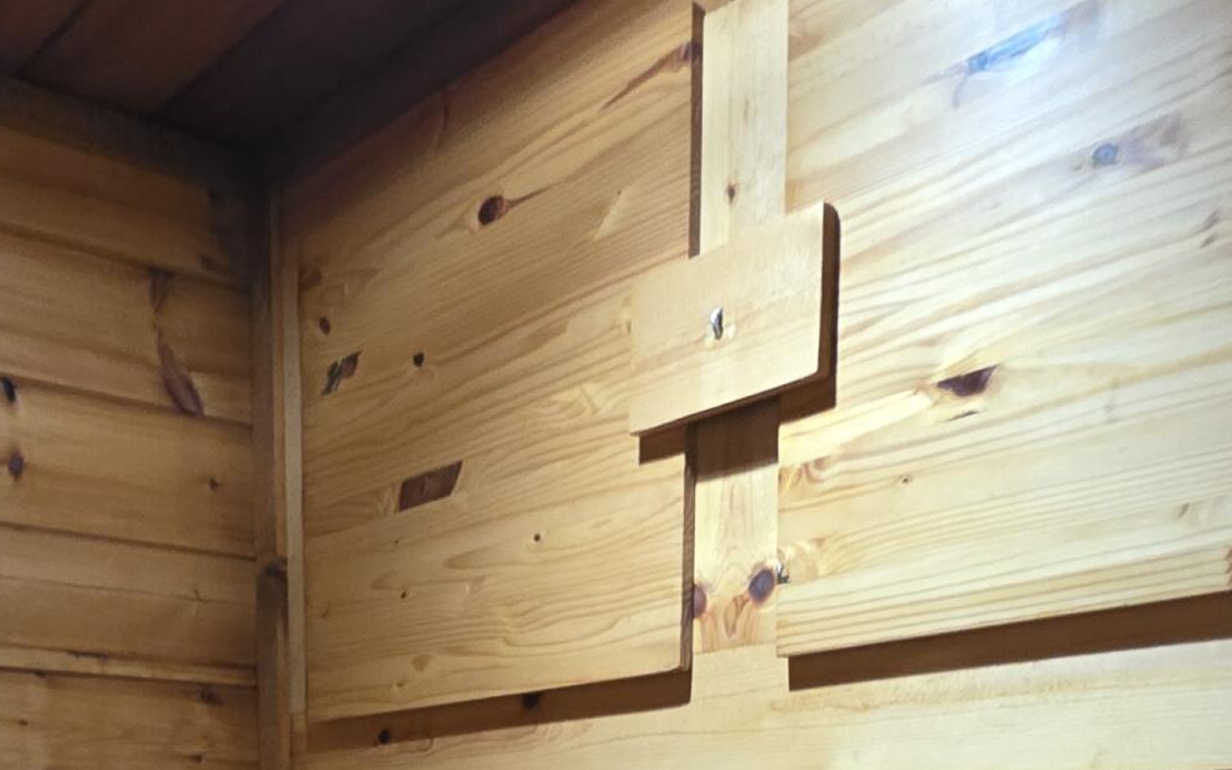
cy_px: 1064
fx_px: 1410
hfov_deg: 46.5
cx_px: 424
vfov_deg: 25.3
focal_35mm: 42
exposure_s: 1/30
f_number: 1.9
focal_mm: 2.2
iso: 1000
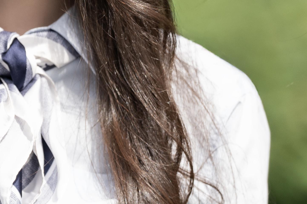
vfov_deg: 2.1
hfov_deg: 3.1
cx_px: -79
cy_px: -24
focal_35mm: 657
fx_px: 5602
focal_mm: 135
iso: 100
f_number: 1.8
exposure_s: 1/125
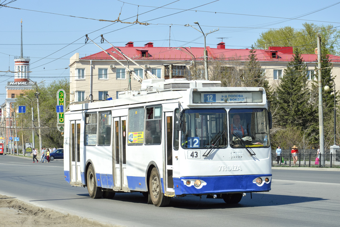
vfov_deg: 13.0
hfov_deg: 19.5
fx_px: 992
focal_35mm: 105
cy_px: 114
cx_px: 170
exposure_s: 1/500
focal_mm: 70
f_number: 7.1
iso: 100
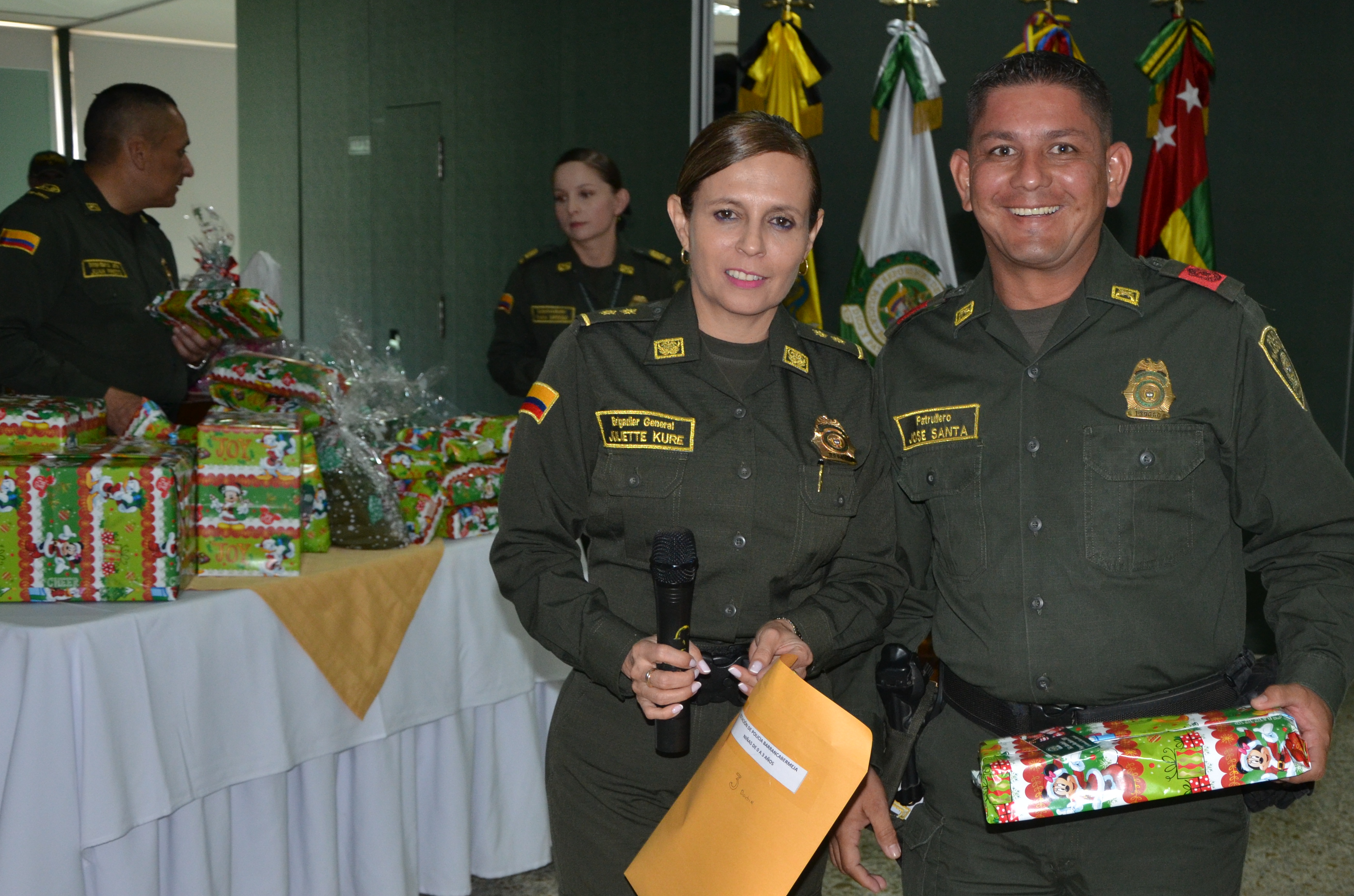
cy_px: 523
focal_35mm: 53
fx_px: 1978
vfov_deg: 25.5
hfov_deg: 37.5
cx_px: 874
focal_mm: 25
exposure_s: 1/60
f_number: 4
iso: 800
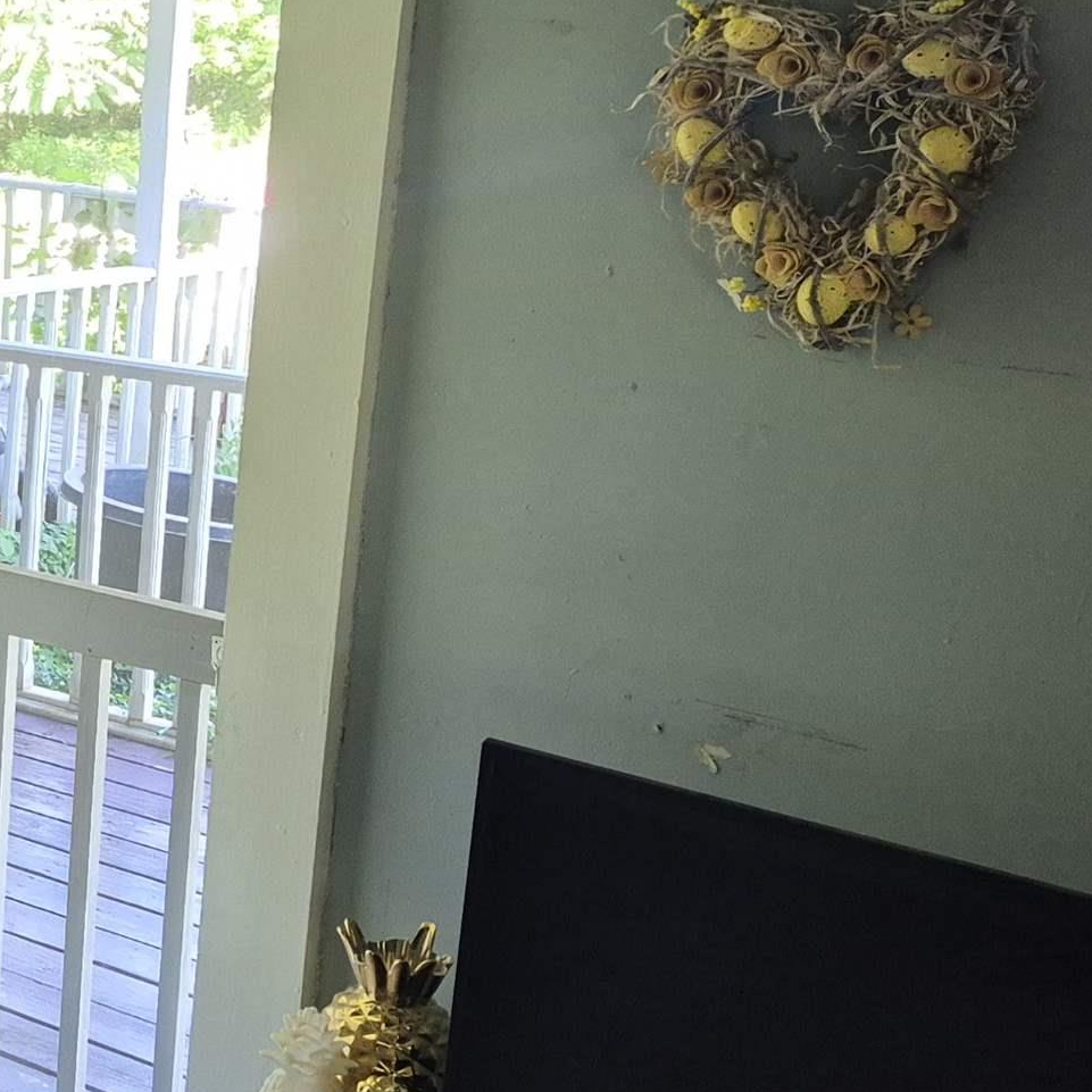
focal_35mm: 65
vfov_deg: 26.5
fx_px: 2320
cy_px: 505
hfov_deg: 21.7
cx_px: -592
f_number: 1.8
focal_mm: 5.4
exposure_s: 1/120
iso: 500
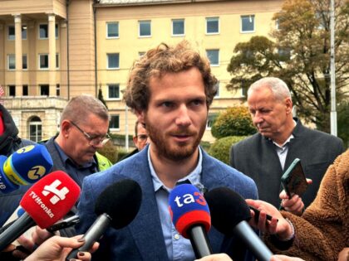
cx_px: 174
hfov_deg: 39.7
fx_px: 484
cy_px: 130
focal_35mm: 48
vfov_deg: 30.3
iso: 64
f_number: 1.78
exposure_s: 1/351
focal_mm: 6.86
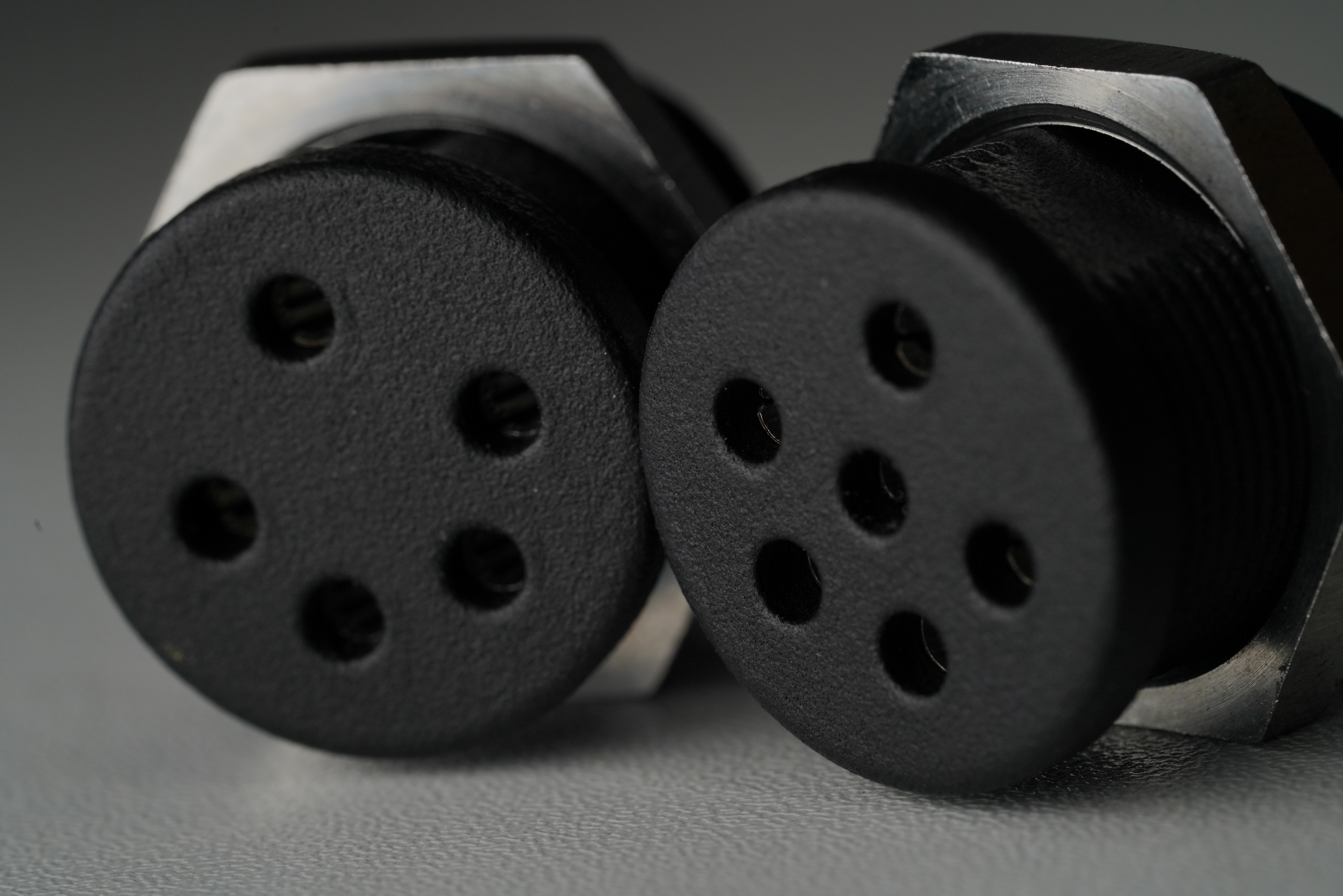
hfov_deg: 22.6
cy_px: 448
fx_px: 3358
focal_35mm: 90
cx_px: 672
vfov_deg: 15.2
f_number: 10
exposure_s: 1/160
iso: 500
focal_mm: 90
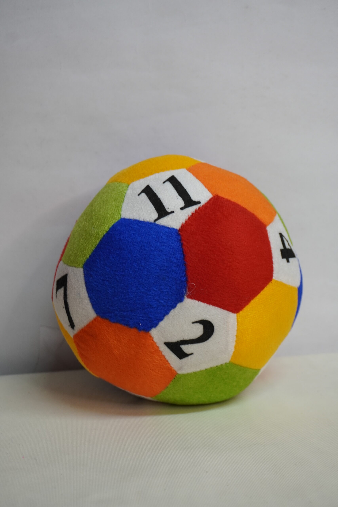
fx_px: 760
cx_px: 169
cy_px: 254
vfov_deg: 36.9
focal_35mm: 54
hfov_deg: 25.1
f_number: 5.6
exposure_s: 1/25
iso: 500
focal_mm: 36
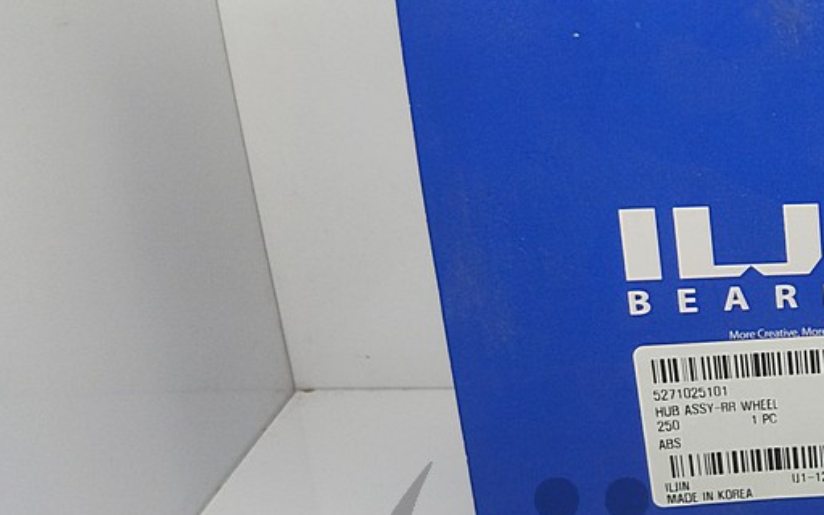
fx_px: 1572
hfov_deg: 26.0
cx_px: 1006
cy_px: 416
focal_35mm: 70
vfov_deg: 18.4
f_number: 1.79
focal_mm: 4.74
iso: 123
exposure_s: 1/120
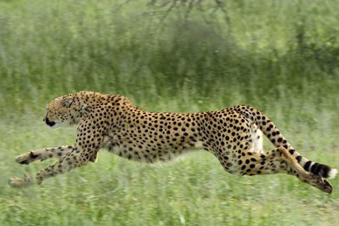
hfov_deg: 9.5
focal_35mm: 217
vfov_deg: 6.3
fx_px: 2043
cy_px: 121
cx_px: 167
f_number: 8
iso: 400
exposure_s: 1/640
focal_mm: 200
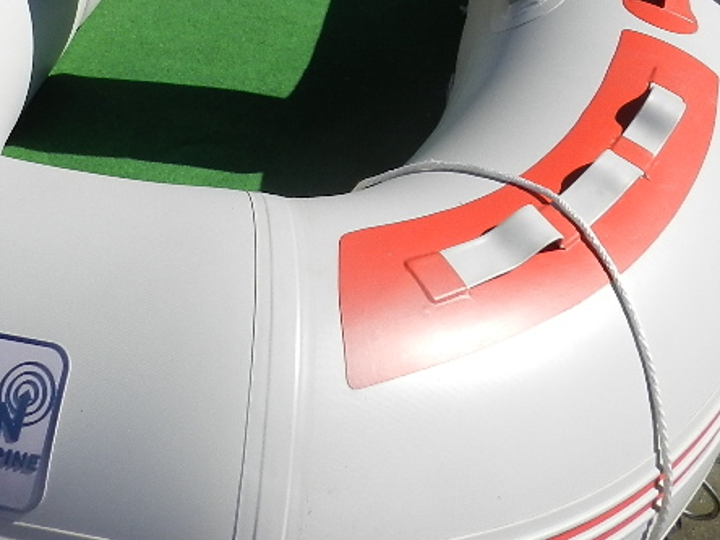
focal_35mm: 53
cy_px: -63
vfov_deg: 25.4
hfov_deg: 35.8
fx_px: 1102
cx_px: 243
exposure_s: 1/1000
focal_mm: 4
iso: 160
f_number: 4.5
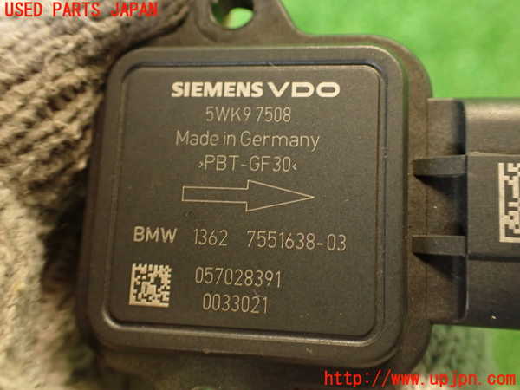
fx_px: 481
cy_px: 195
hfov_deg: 56.8
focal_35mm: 32
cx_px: 260
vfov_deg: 44.2
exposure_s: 1/30
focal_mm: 5.79
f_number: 2.4
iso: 640
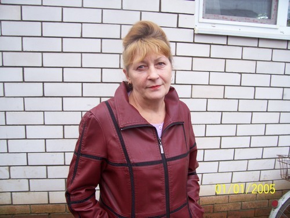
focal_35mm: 34
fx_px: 285
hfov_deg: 54.0
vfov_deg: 41.8
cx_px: 145
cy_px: 109
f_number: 2.7
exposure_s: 1/32
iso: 104
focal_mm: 5.6
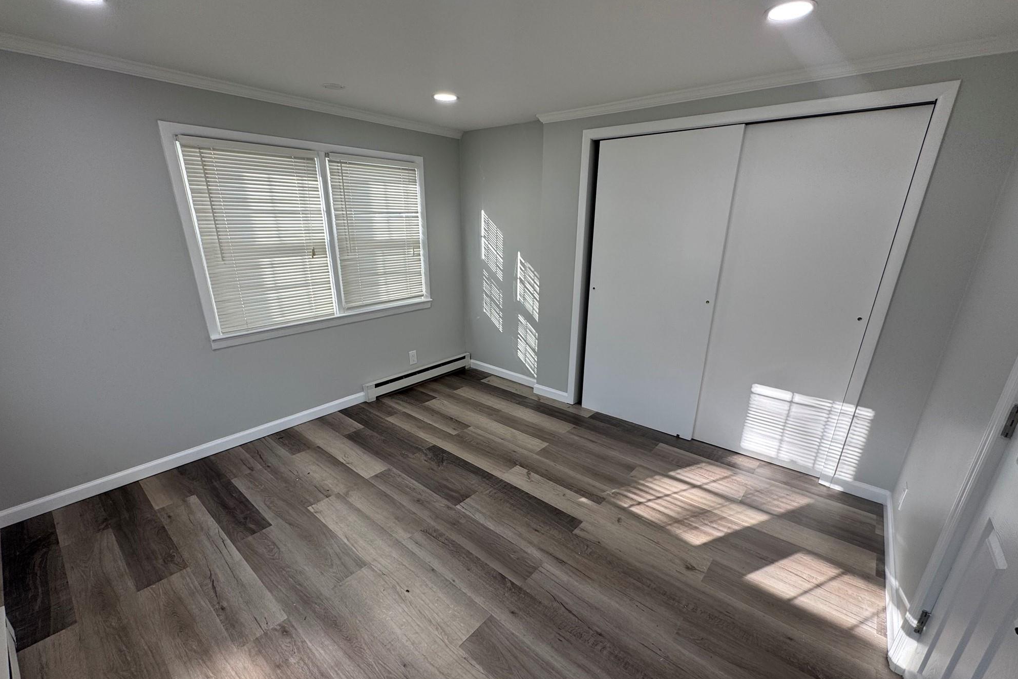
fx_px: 424
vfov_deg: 77.1
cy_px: 375
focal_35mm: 15
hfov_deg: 100.4
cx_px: 513
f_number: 2.2
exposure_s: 1/104
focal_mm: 2.22
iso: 40
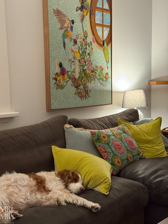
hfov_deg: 30.3
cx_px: 84
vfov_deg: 39.7
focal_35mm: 48
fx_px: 311
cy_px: 112
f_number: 1.78
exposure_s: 1/33
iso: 500
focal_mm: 6.76
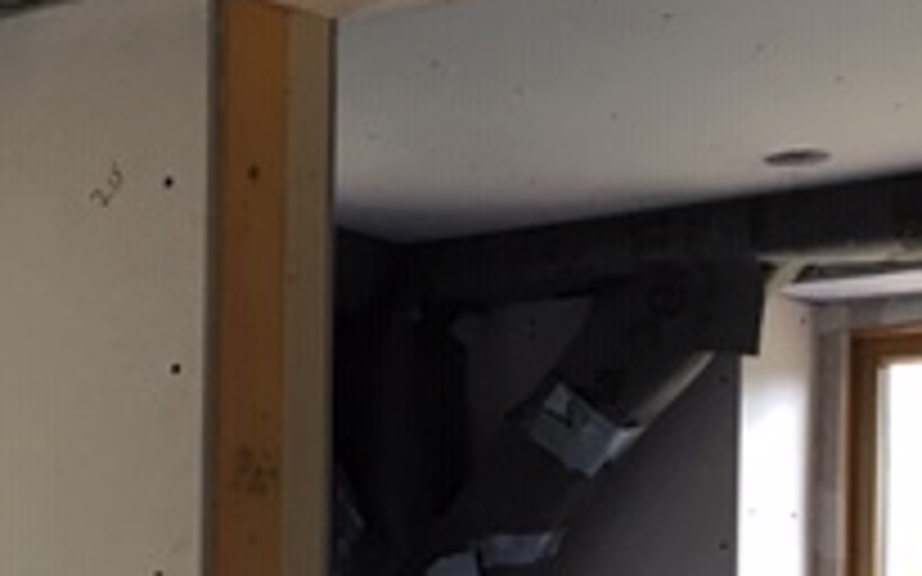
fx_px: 2412
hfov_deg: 20.7
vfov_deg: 13.4
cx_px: -76
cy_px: 616
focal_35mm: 96
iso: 40
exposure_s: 1/33
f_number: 2.2
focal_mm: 4.15
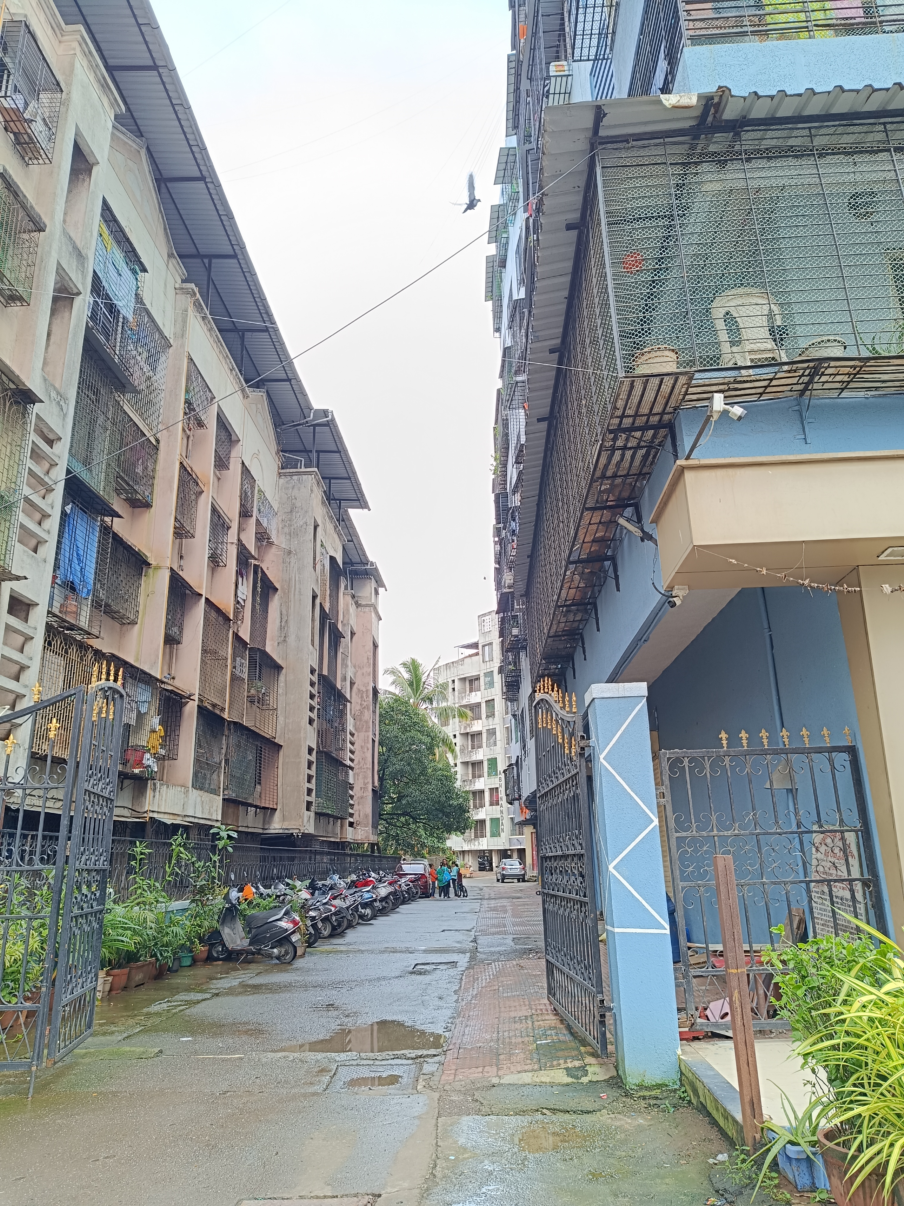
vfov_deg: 71.6
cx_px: 452
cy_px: 603
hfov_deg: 56.8
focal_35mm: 24
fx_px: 836
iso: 50
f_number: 1.88
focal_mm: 5.59
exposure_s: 1/164
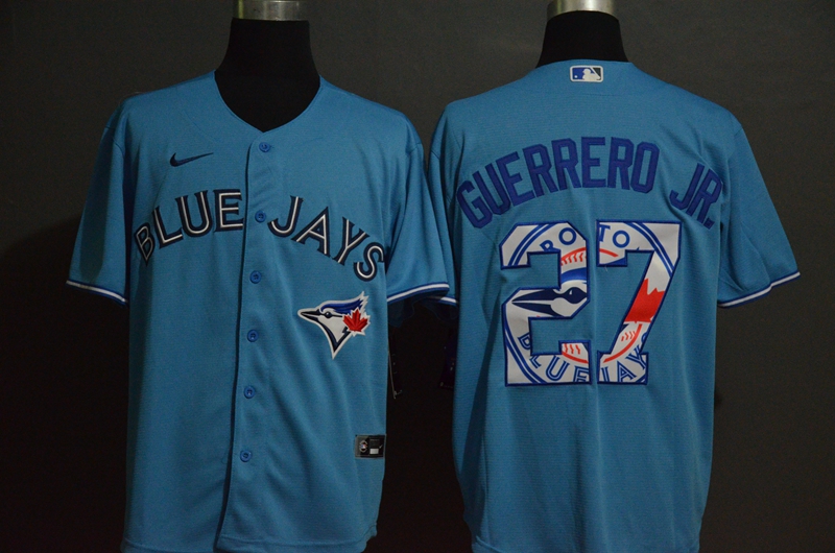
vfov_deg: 17.4
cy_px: 276
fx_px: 1806
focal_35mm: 78
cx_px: 418
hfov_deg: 26.0
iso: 4000
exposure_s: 1/60
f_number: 4.8
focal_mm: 52
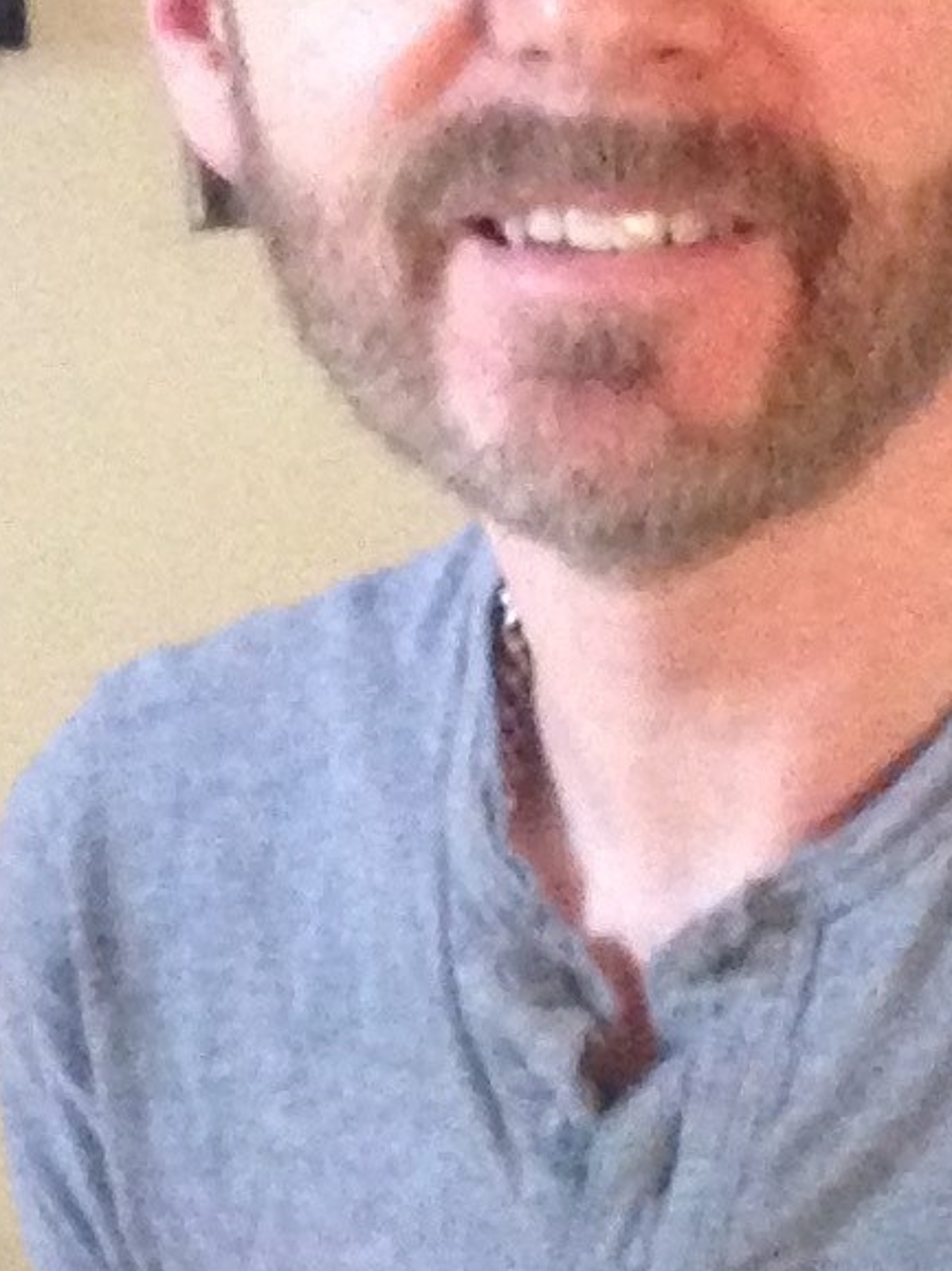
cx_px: 868
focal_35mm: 89
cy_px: 825
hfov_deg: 16.4
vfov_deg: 21.9
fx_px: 3266
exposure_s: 1/15
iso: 500
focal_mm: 4.12
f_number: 2.4
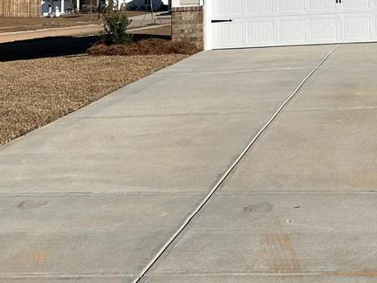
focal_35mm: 77
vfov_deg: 17.5
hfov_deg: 24.3
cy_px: -121
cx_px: 367
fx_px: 839
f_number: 1.5
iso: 50
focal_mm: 5.7
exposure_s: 1/6579
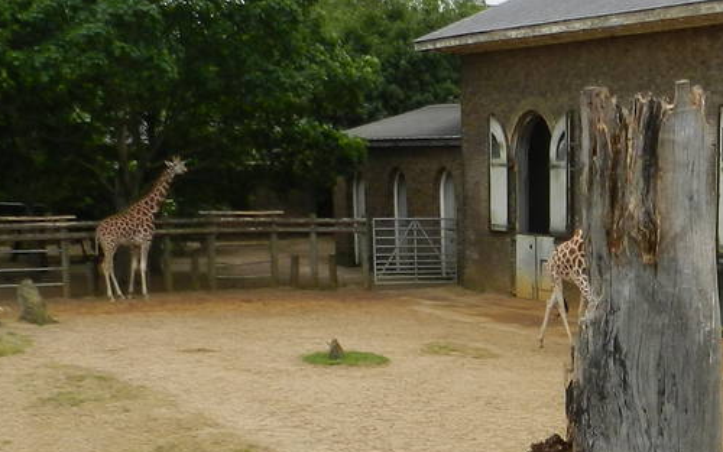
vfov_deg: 16.2
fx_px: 1538
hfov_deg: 25.9
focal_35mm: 78
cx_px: 591
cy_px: 507
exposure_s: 1/640
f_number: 3.4
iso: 160
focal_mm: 4
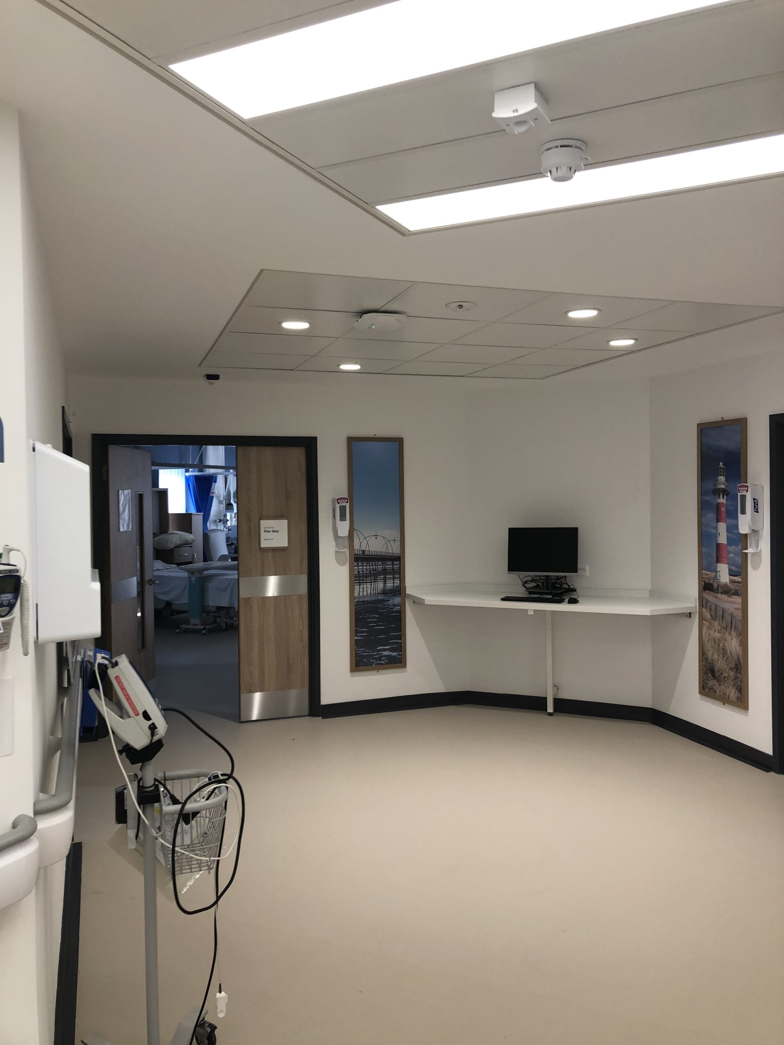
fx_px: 846
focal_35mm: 28
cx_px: 392
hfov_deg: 49.7
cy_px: 522
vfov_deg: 63.4
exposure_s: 1/50
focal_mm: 3.99
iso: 32
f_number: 1.8
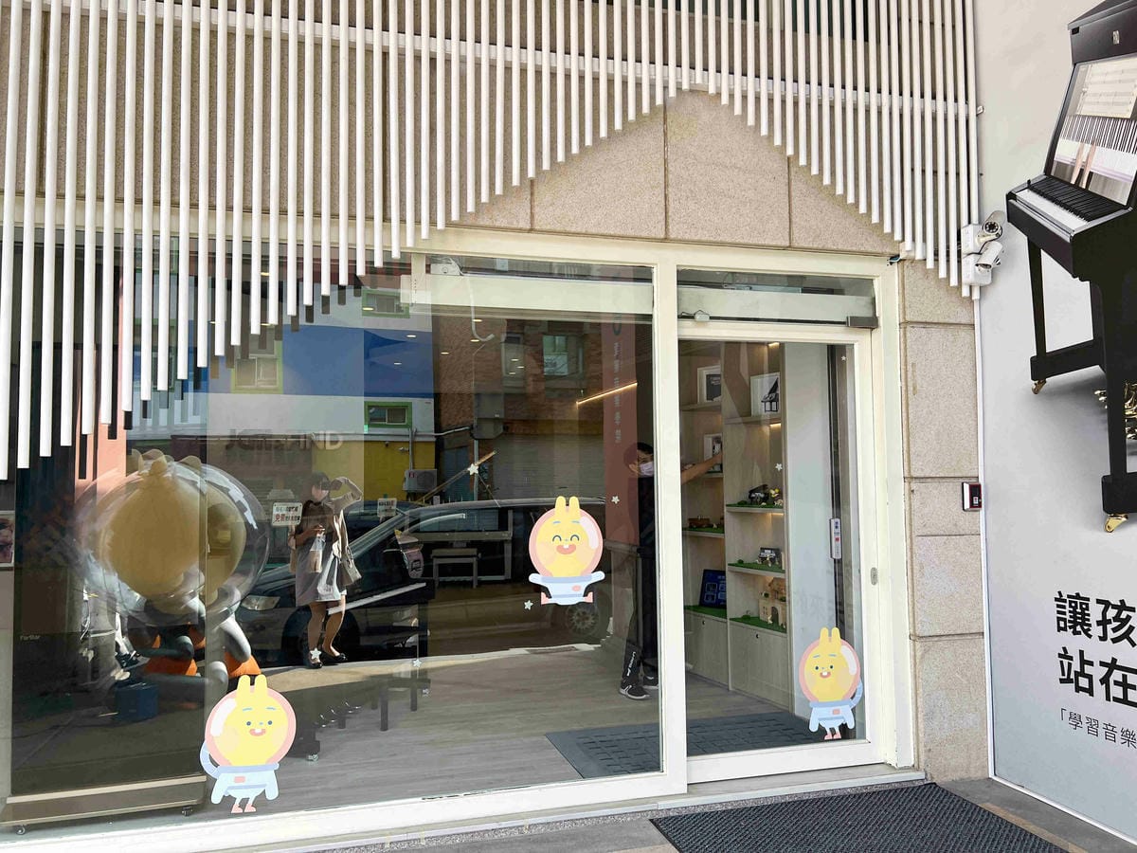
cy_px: 426
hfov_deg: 67.3
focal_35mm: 26
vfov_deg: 53.1
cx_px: 568
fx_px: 854
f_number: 1.5
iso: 50
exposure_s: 1/427
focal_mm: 5.7
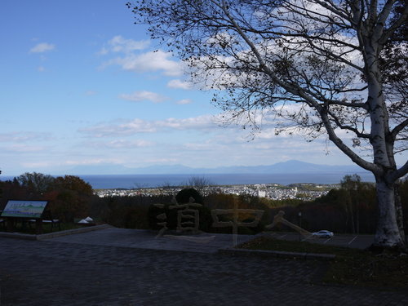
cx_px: 204
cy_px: 153
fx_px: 471
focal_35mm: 40
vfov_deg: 36.0
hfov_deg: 46.8
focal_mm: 20
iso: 100
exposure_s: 1/1000
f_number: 5
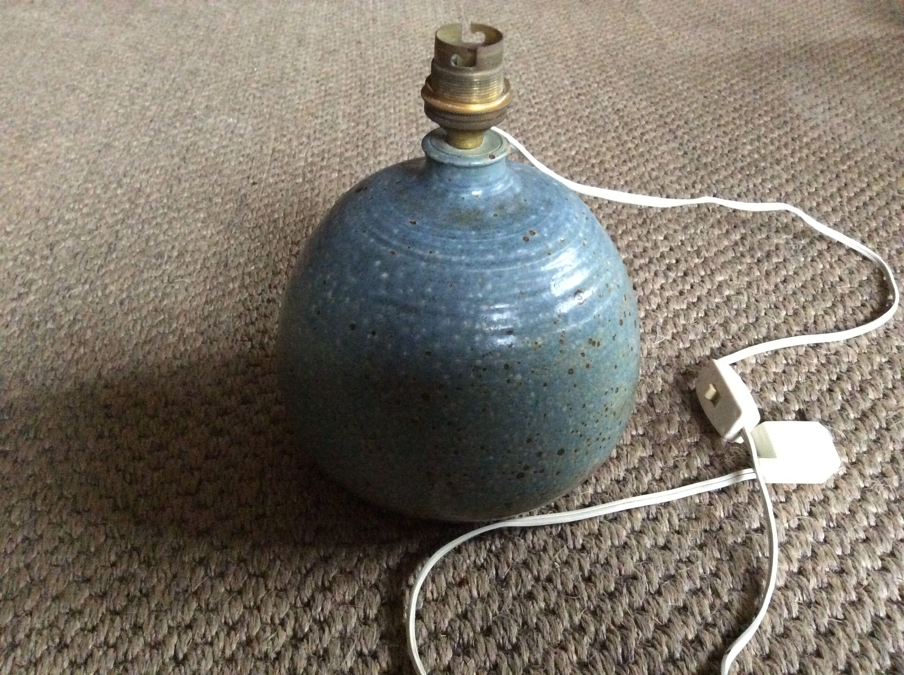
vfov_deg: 44.1
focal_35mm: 32
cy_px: 338
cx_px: 452
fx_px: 834
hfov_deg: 56.9
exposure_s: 1/17
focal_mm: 3.3
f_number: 2.4
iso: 500
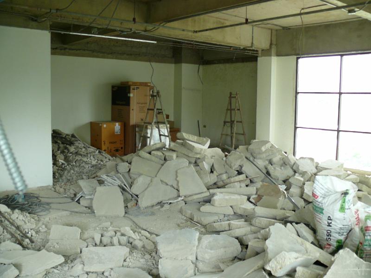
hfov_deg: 52.6
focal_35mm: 35
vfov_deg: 40.7
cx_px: 186
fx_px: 375
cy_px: 139
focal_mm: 7.4
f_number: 2.8
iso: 160
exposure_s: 1/30
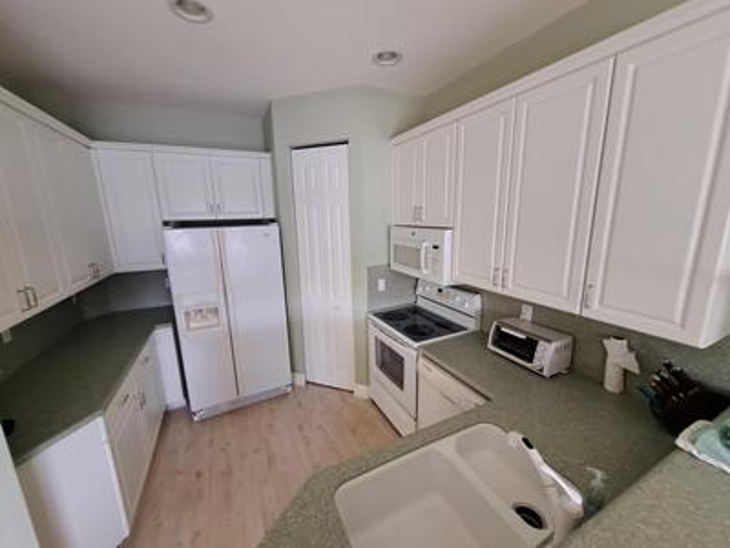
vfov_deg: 89.9
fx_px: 274
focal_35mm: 13
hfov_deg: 106.2
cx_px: 365
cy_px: 274
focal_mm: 1.74
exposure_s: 1/24
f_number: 2.2
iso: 200
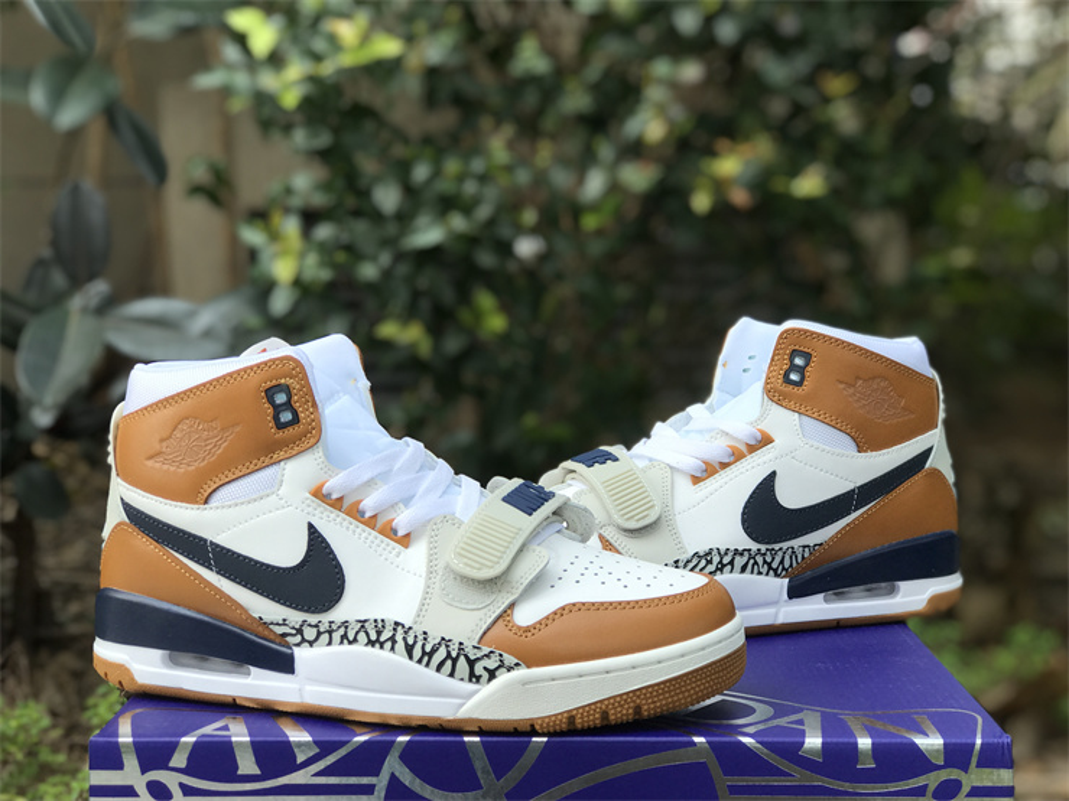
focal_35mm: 57
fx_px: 1760
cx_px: 534
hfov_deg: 33.8
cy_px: 400
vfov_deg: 25.7
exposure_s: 1/314
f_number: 2.8
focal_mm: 6.6
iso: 20
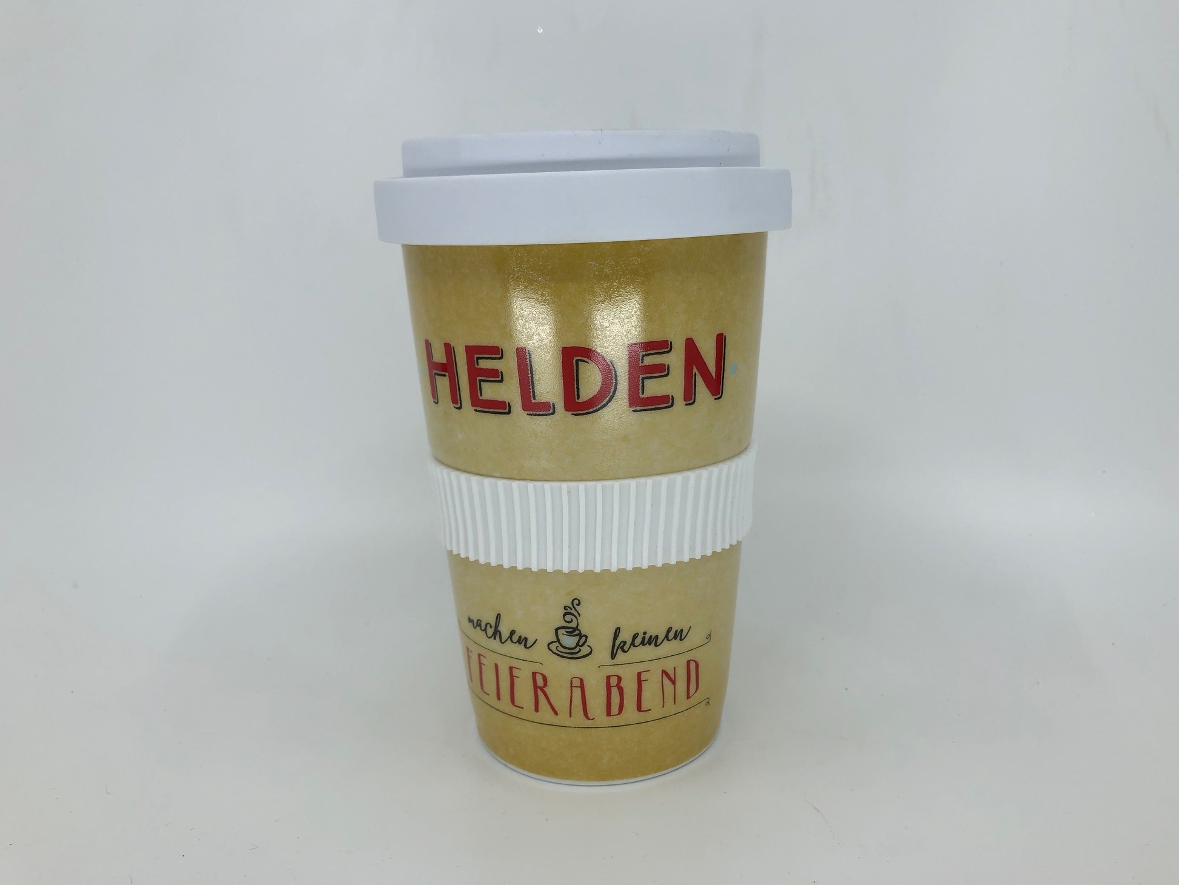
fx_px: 988
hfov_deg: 61.6
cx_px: 606
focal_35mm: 29
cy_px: 432
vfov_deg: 48.2
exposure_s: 1/631
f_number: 1.8
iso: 20
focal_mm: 3.99
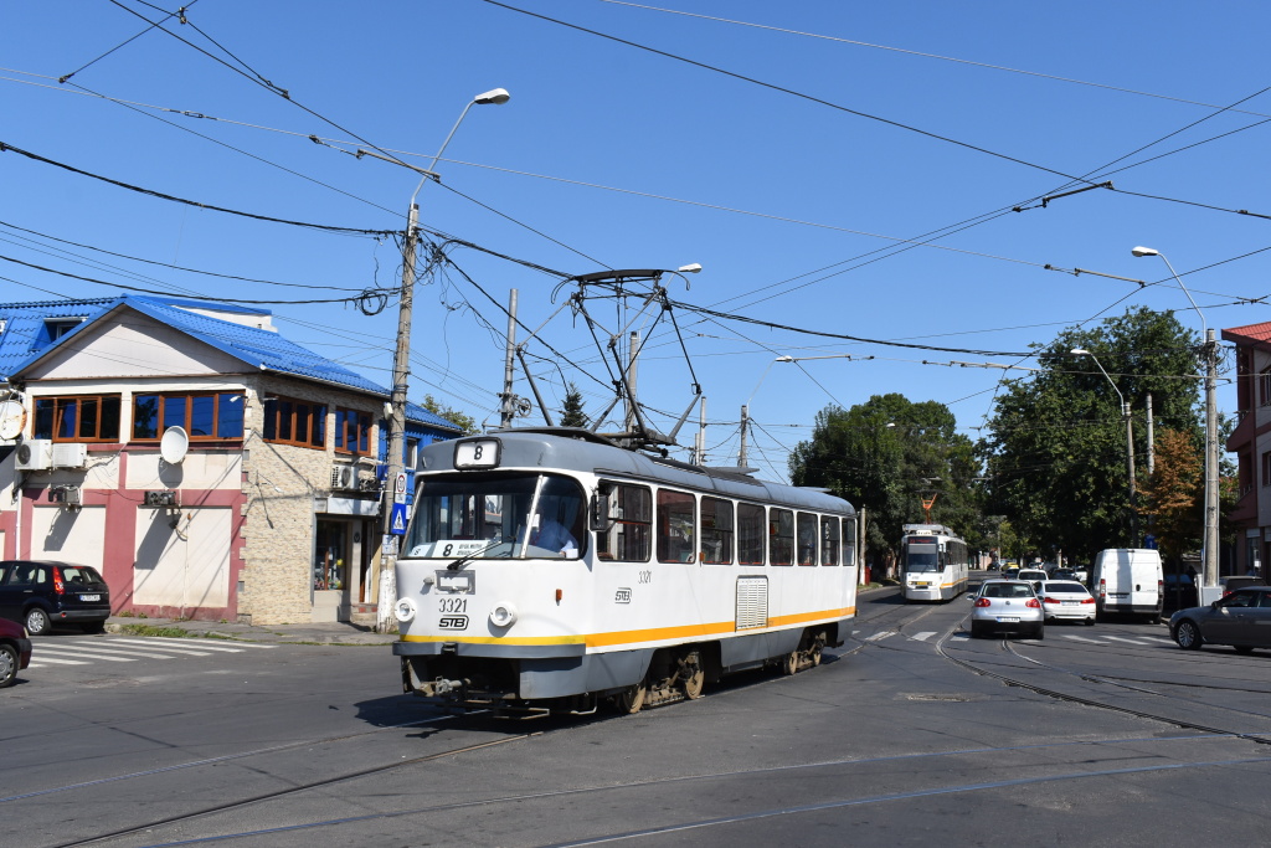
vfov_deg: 38.4
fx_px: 1218
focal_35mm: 34
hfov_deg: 55.1
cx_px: 636
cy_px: 424
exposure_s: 1/500
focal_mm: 23
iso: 200
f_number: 11
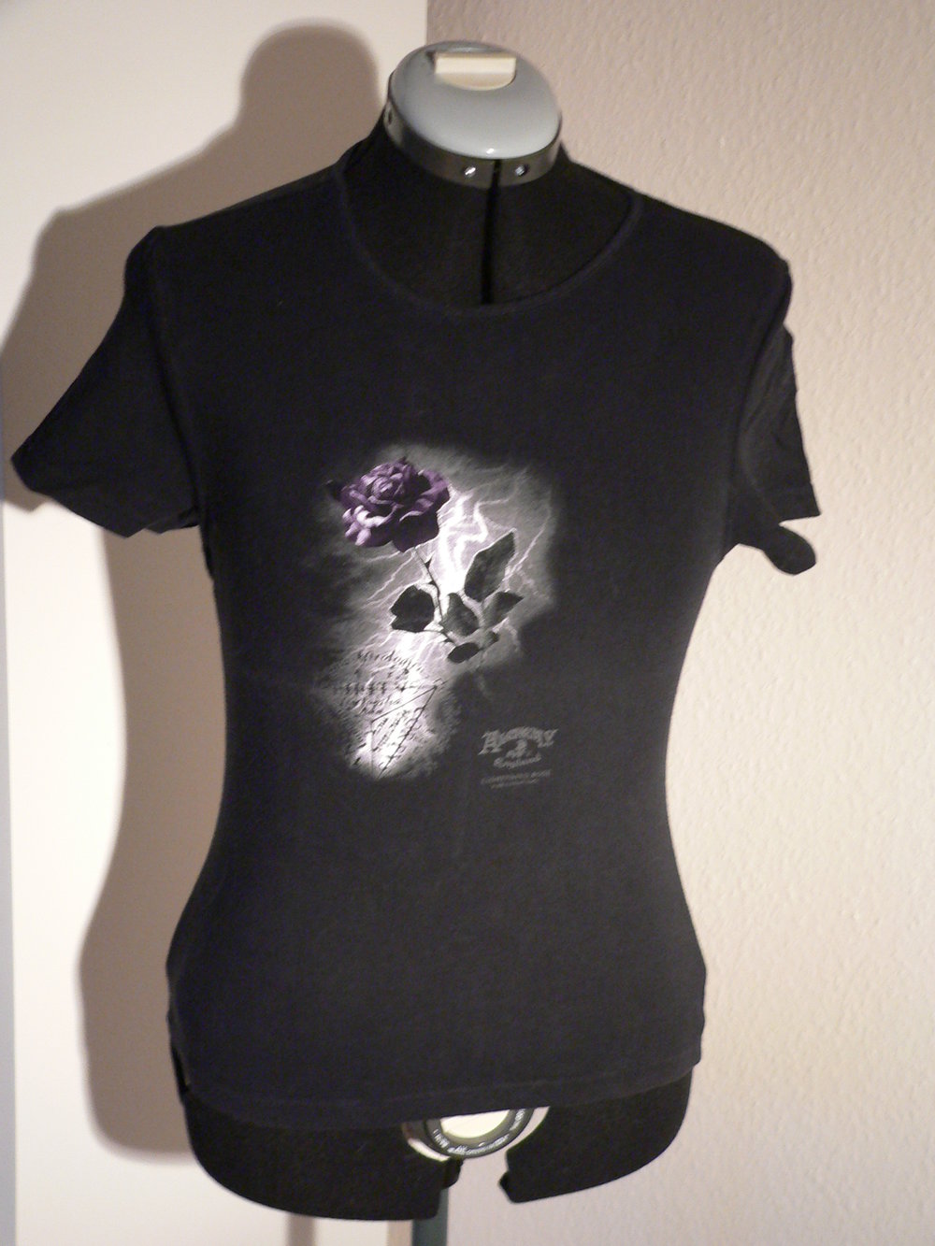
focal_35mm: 61
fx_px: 2197
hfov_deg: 24.0
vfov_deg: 31.7
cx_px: 468
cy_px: 623
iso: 200
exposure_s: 1/6
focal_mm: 10.2
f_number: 2.8
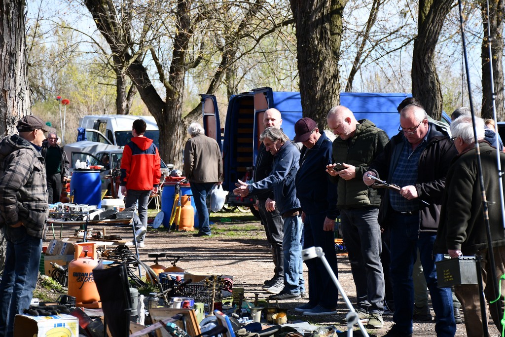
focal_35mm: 120
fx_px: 1683
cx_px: 252
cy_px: 168
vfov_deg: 11.4
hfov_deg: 17.1
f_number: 5.6
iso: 280
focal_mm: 80
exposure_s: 1/500
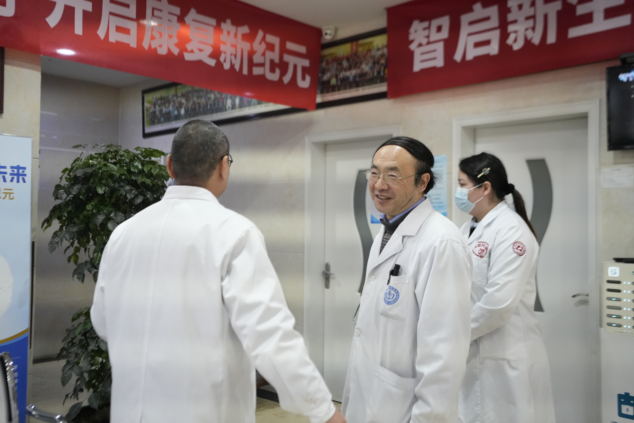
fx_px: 616
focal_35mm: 35
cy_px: 212
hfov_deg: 54.4
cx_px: 317
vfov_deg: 37.9
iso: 4000
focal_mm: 35
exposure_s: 1/500
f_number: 2.8
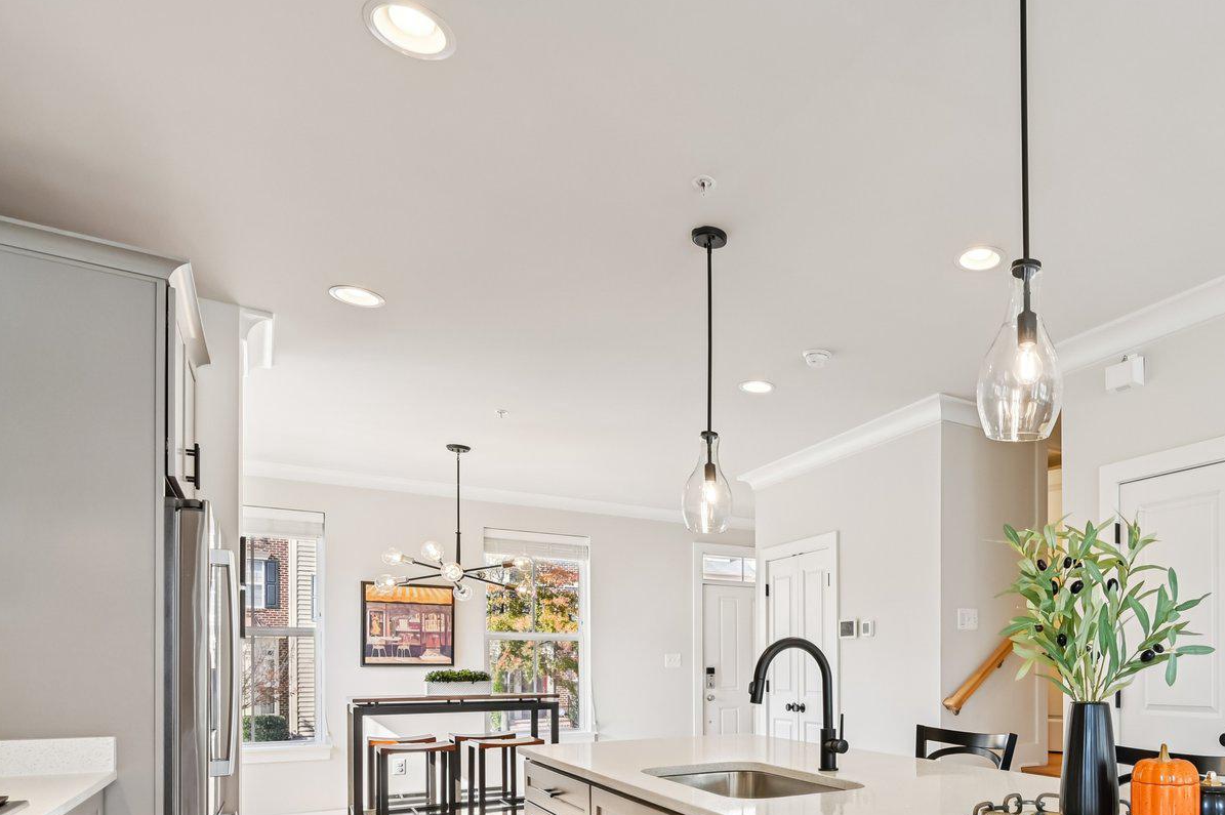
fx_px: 816
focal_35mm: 24
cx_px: 880
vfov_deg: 49.8
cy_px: 658
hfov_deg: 70.1
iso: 100
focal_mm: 14
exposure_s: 1/40
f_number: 8
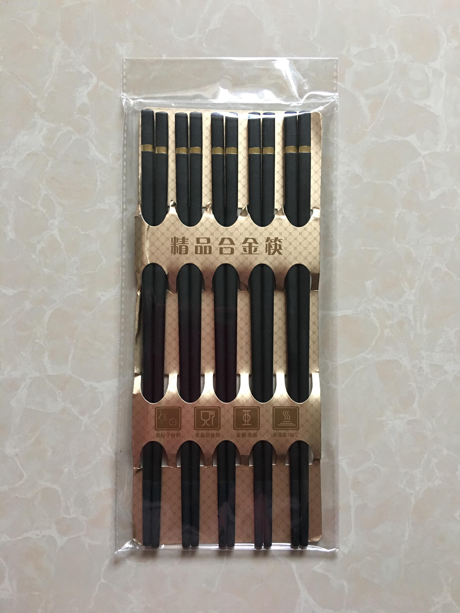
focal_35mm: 29
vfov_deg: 61.7
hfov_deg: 48.2
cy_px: 306
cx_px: 230
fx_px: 514
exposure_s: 1/17
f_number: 2.2
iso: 100
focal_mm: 4.15
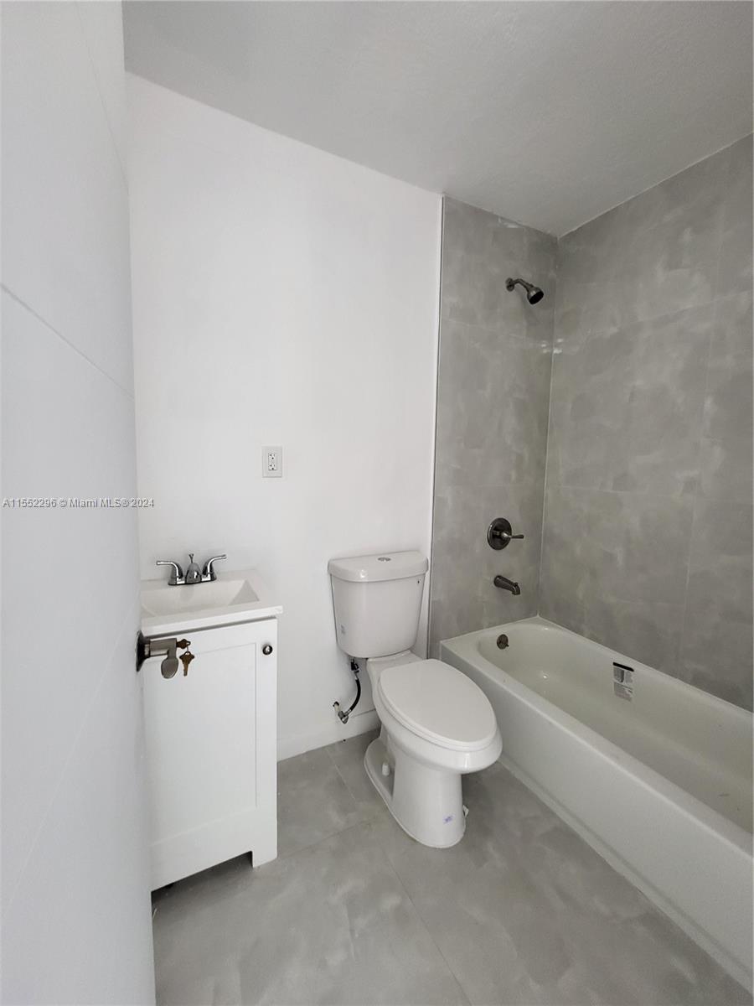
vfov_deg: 106.2
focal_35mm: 13
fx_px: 378
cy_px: 503
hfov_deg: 89.9
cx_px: 377
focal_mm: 1.74
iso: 125
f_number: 2.2
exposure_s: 1/60
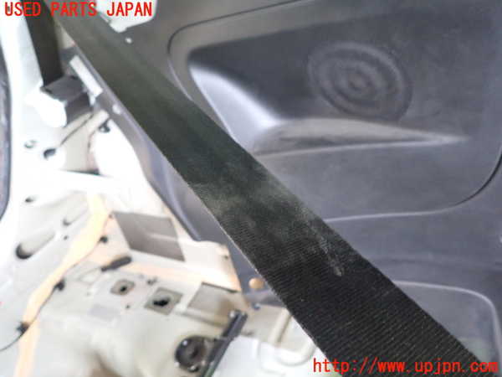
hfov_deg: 69.4
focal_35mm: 25
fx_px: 363
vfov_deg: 54.9
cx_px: 251
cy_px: 188
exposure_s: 1/30
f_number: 2
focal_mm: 4.5
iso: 800
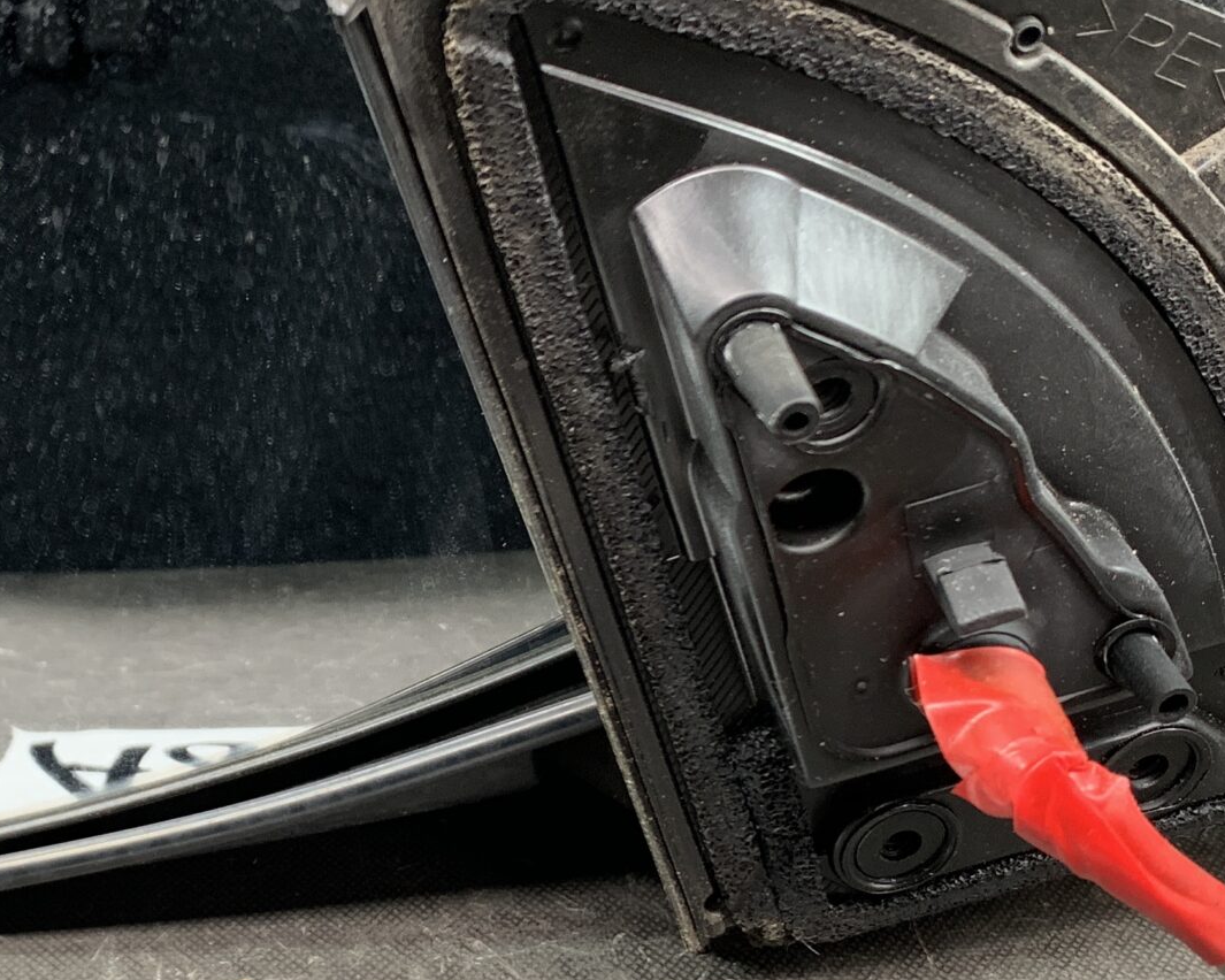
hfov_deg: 30.7
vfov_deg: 24.9
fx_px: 2212
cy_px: 622
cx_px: 383
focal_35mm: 61
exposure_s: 1/78
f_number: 1.8
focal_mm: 4.25
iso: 100
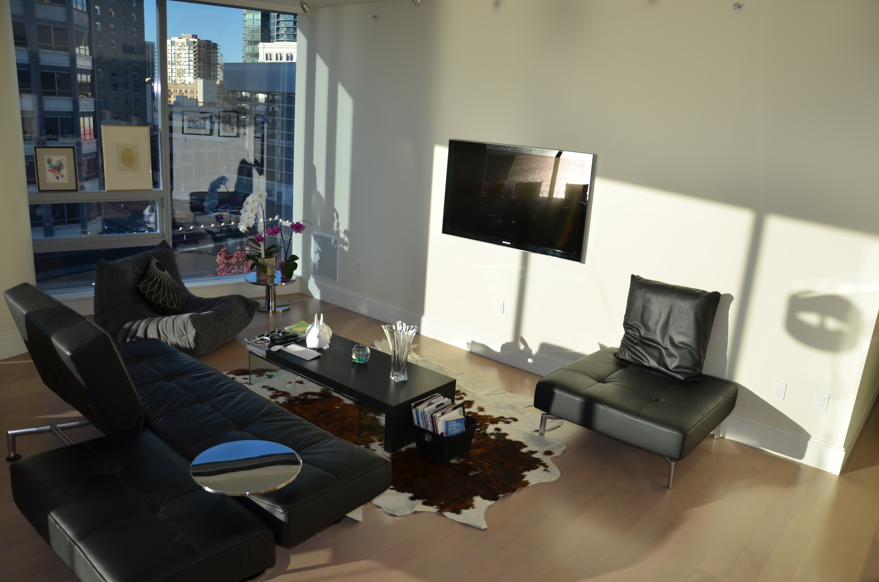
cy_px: 291
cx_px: 440
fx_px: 658
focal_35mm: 27
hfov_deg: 67.5
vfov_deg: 47.7
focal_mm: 18
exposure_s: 1/250
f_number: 4
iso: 110
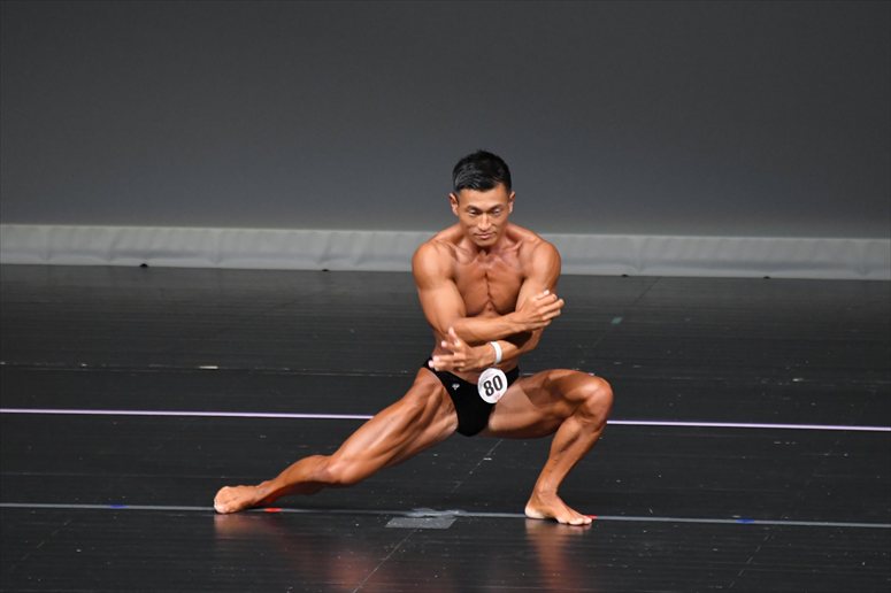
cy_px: 296
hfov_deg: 4.6
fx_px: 11132
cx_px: 446
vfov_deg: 3.1
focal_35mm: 450
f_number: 5.6
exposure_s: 1/400
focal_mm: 300
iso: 4000
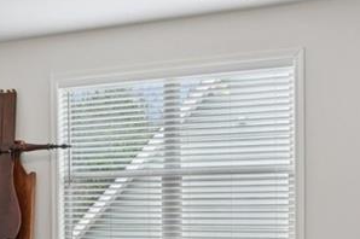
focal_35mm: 55
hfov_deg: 36.0
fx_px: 549
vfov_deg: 24.0
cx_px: 124
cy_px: 209
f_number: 8
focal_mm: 16
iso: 800
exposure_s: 1/30
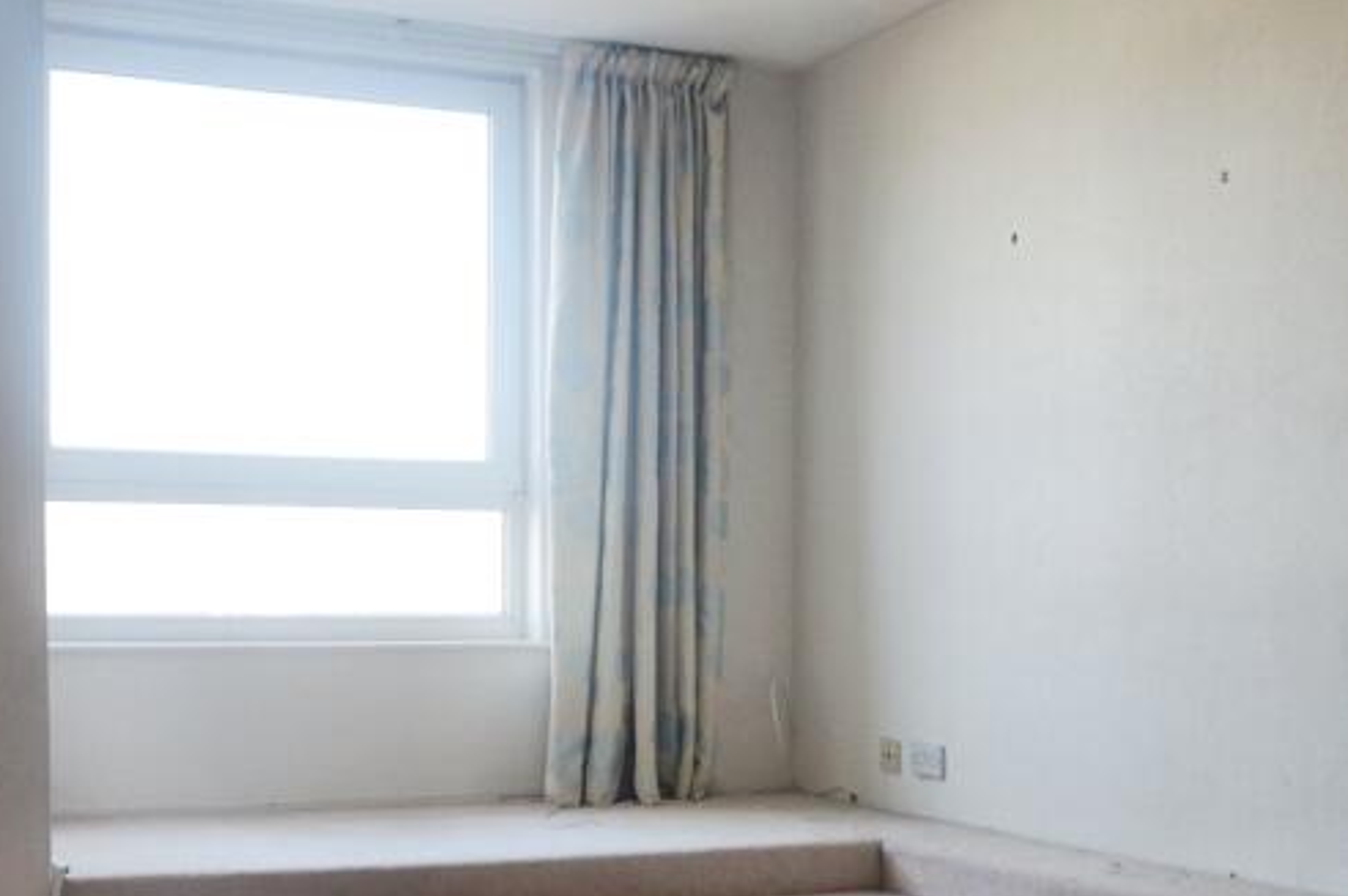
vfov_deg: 26.6
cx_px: 595
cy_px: 667
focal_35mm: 50
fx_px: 1870
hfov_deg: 39.6
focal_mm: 16
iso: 250
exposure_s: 1/160
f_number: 4
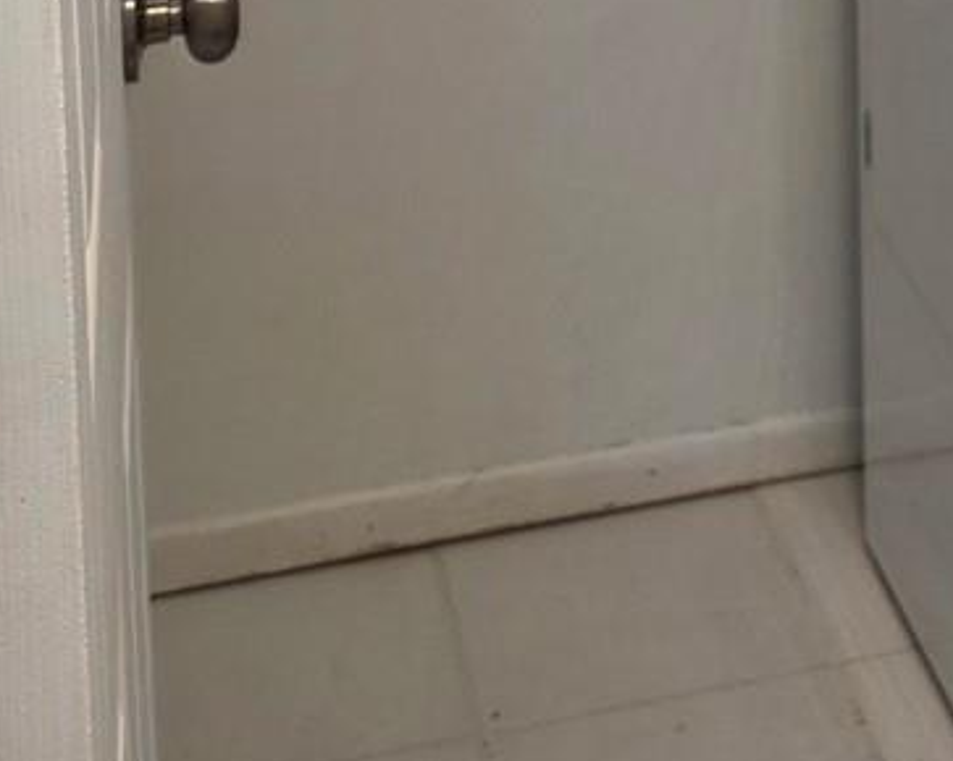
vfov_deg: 13.4
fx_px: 2791
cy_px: -753
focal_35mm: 99
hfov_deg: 18.9
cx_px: 924
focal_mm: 6.3
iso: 125
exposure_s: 1/120
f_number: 1.7
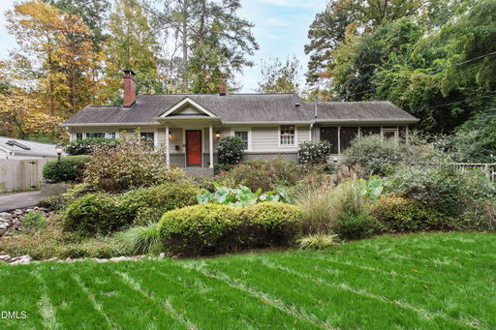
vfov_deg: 69.6
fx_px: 238
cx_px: 248
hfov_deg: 92.5
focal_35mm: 17
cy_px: 165
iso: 100
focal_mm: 11.5
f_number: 8
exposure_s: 1/20
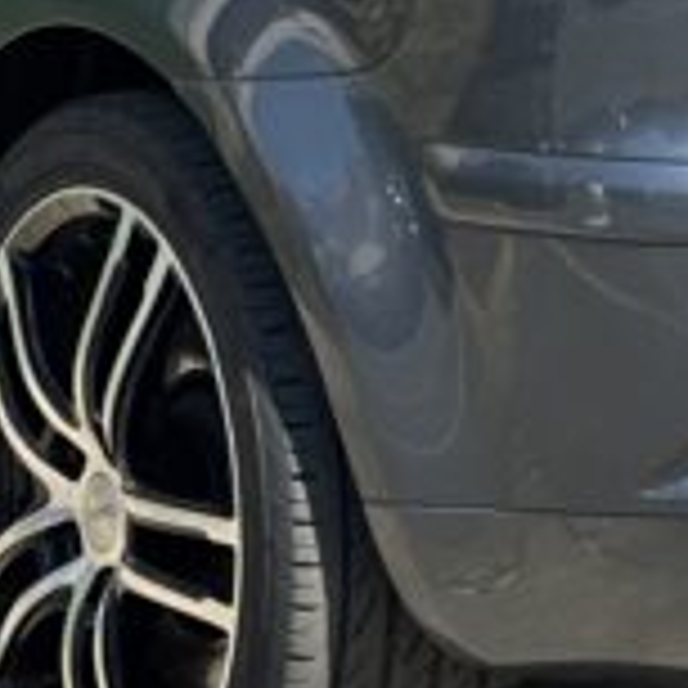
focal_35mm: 356
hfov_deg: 4.9
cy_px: 40
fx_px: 8005
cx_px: 495
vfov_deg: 4.9
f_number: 2.8
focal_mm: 9
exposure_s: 1/293
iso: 25
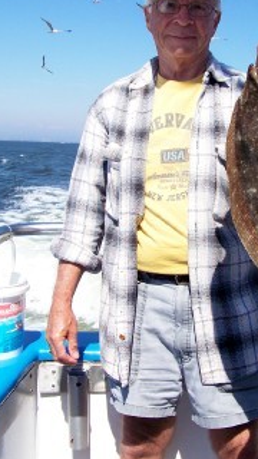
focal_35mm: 49
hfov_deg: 24.1
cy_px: 199
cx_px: 198
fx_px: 596
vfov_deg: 42.0
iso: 64
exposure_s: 1/640
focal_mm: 5.85
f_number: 4
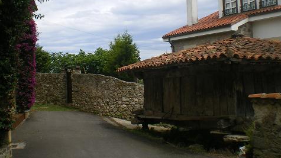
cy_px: 58
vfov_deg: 25.9
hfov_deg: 44.6
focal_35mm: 46
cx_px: 137
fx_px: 343
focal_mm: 6.3
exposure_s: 1/320
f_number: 4.6
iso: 64
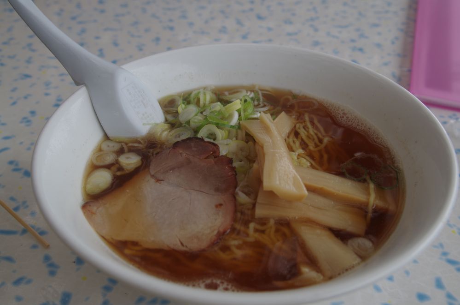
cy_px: 152
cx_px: 230
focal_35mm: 39
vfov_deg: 34.0
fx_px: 497
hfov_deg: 49.7
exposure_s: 1/125
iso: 100
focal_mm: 25.63
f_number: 5.6
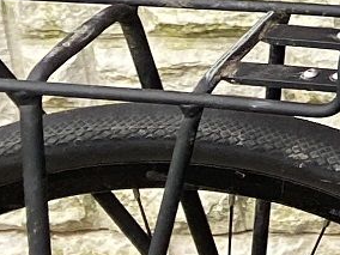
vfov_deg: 6.9
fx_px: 1797
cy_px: -620
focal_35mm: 183
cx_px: 1116
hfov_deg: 8.5
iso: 100
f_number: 1.8
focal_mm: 4.25
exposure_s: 1/121
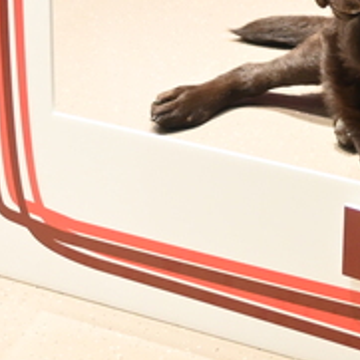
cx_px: 469
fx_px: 2048
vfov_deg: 9.8
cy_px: -127
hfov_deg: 9.9
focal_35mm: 174
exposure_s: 1/40
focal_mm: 27.5
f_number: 4.5
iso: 1400
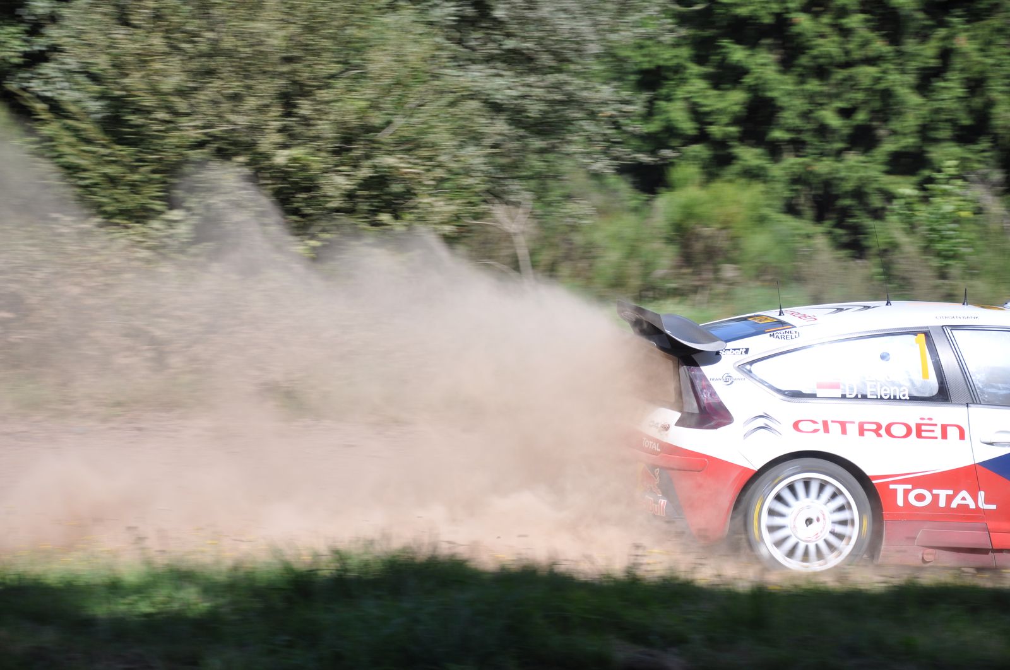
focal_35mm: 120
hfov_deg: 17.1
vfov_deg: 11.4
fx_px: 3362
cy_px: 335
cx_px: 505
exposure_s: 1/500
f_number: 5.6
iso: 200
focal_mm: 80
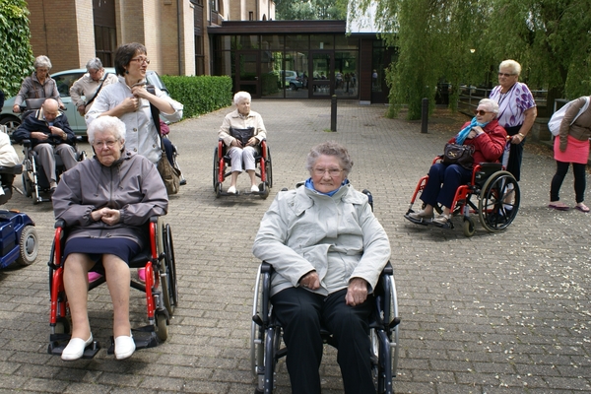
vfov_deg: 43.6
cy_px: 197
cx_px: 296
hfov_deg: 61.9
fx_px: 492
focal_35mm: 30
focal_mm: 20
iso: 100
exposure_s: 1/80
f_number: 9
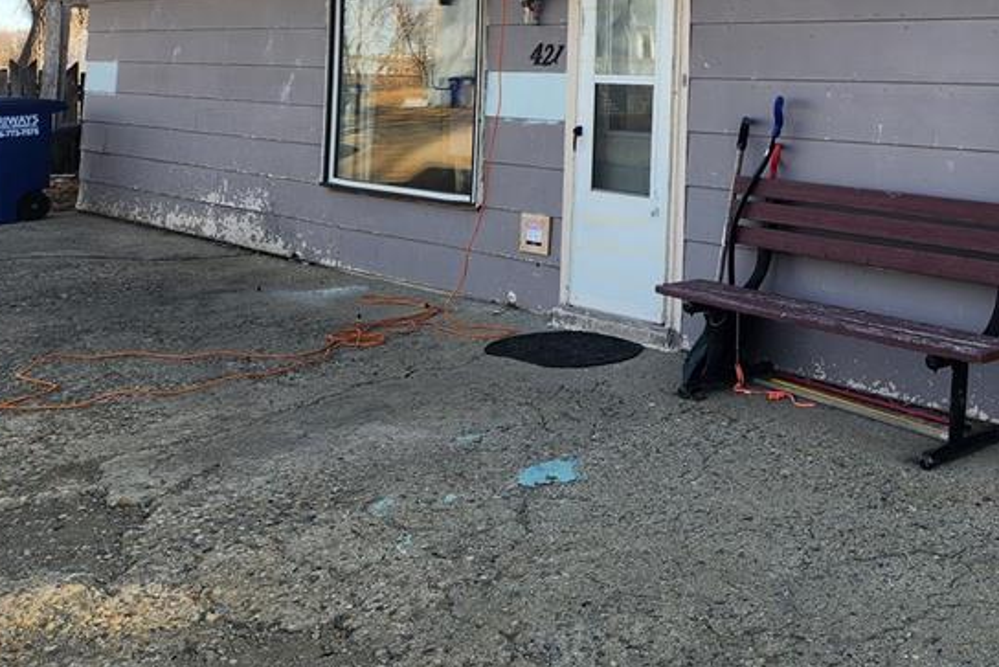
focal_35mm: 45
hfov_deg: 41.0
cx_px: 854
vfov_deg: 28.9
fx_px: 1249
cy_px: 85
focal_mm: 5.4
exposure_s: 1/572
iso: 20
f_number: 1.8
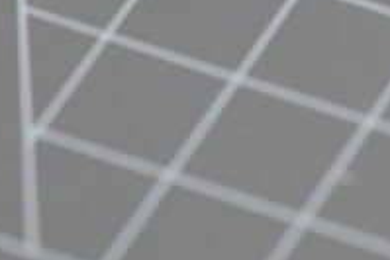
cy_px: -288
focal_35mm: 540
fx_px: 5854
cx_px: 723
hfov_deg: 3.8
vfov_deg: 2.5
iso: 64
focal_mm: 105
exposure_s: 1/200
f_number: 8
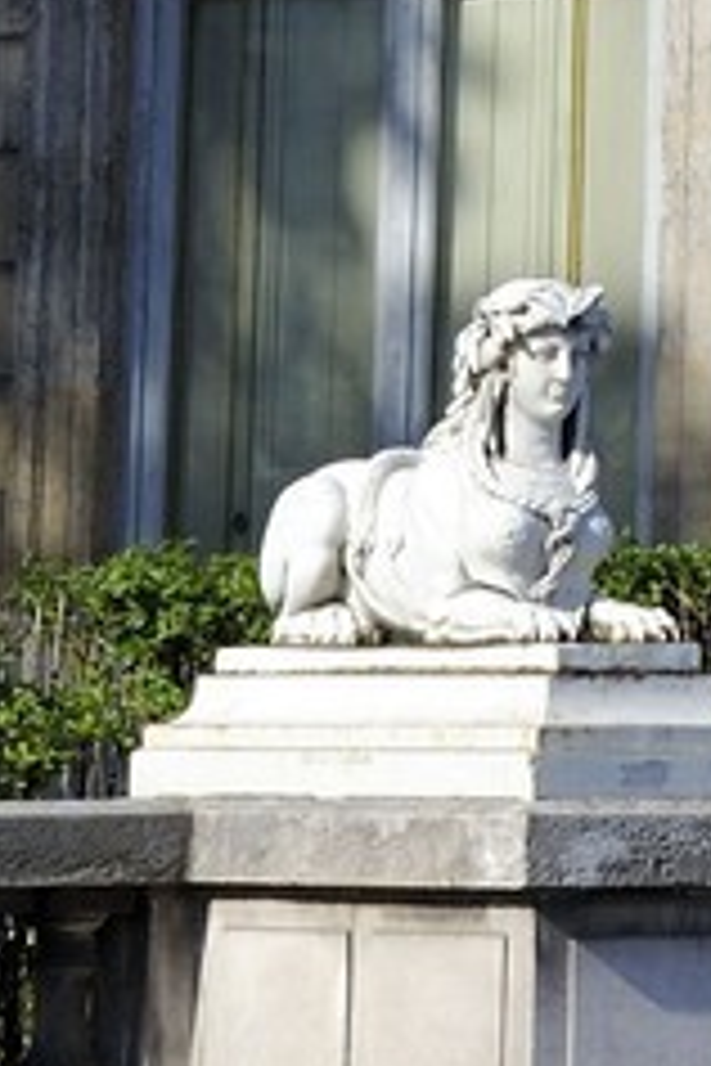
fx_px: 9983
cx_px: 1440
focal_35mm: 337
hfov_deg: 4.0
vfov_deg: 5.8
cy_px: -1615
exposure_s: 1/250
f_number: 11
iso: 200
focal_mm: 50
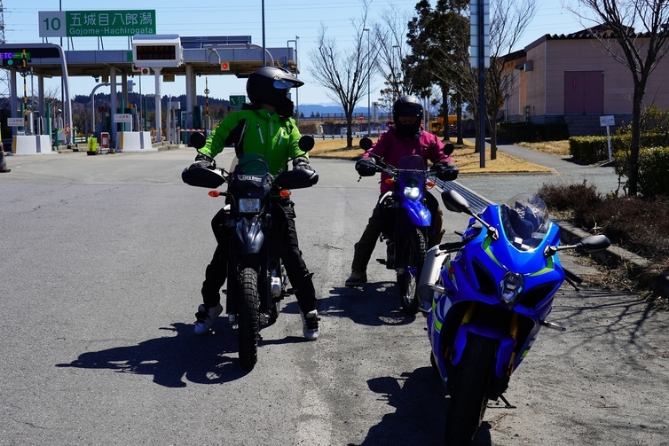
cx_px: 323
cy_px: 228
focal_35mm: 35
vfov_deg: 37.9
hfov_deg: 54.4
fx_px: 650
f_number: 8
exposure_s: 1/200
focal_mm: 33
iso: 100
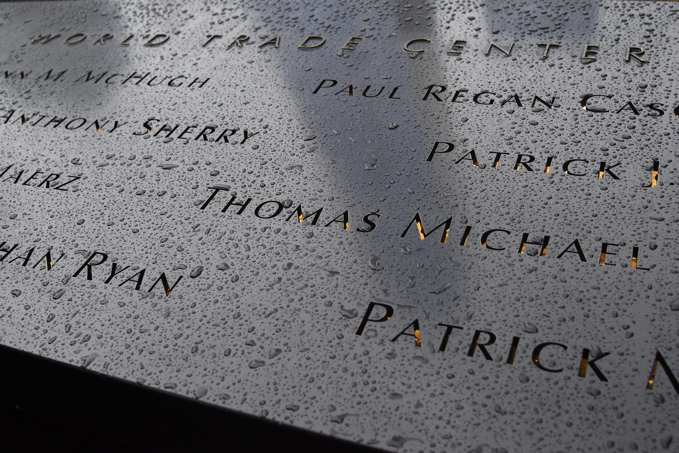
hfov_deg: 53.1
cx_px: 340
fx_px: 679
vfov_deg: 36.9
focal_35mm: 36
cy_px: 226
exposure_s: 1/40
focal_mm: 24
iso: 1250
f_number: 4
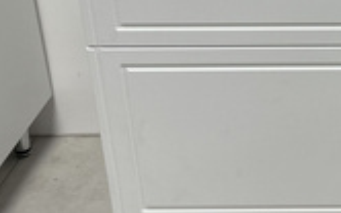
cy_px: -13
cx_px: 388
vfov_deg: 15.4
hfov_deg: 23.2
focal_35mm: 83
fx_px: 772
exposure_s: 1/100
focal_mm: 5.1
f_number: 1.6
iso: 50
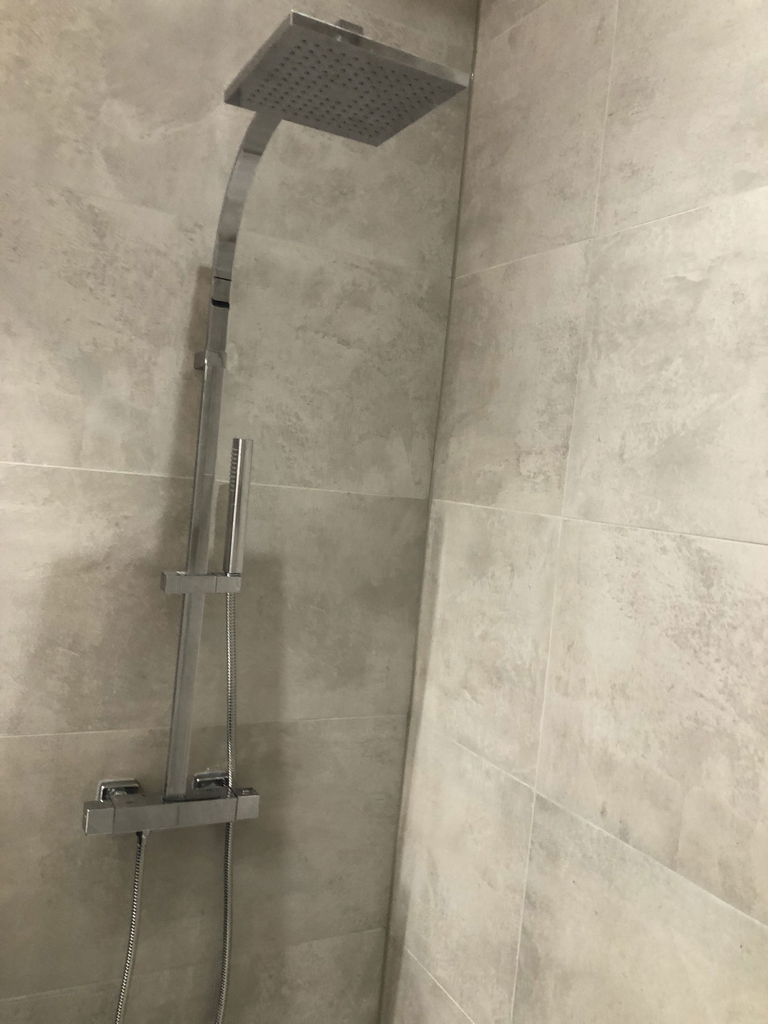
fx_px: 828
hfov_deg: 49.7
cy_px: 512
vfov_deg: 63.4
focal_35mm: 28
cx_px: 384
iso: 64
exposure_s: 1/17
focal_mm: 3.99
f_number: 1.8
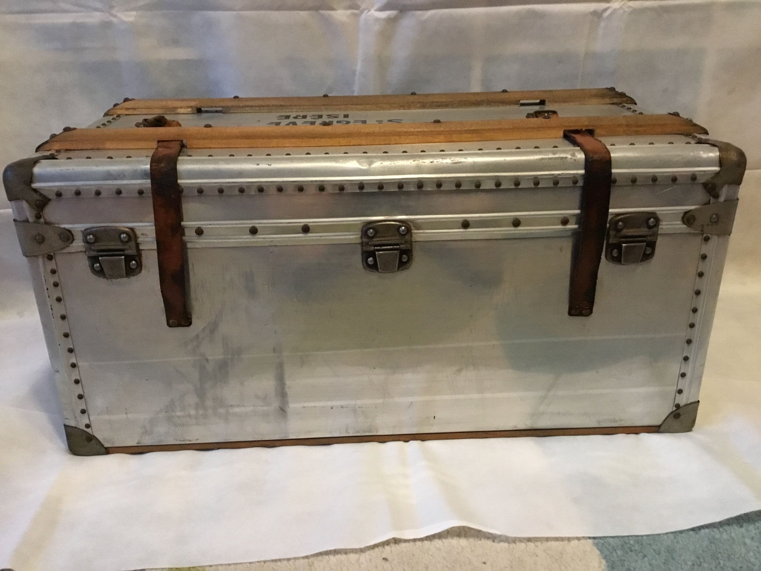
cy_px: 286
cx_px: 380
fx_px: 682
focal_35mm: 31
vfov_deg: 45.4
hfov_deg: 58.4
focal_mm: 3.3
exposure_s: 1/17
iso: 250
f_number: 2.4
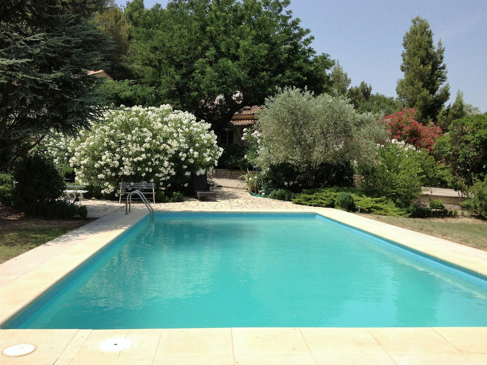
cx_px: 244
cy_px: 182
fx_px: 493
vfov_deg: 40.7
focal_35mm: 35
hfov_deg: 52.6
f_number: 2.4
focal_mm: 4.28
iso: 64
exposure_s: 1/1727
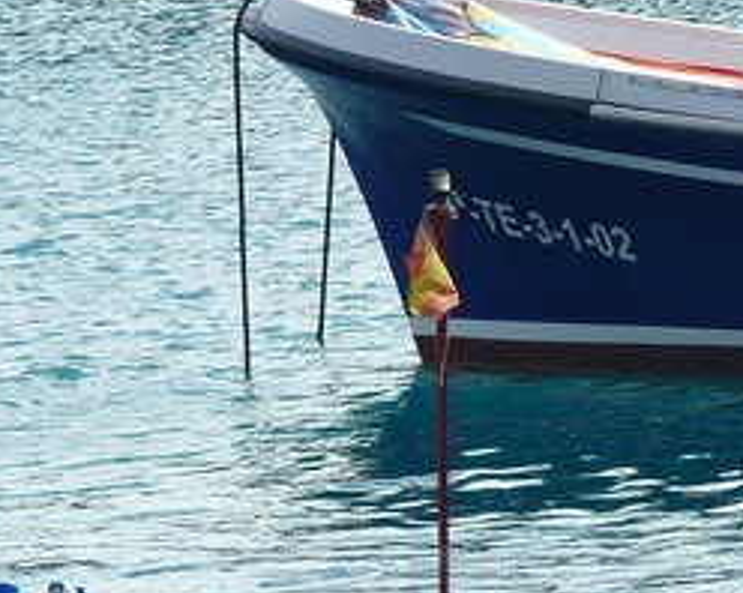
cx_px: 947
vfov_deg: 2.7
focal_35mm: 573
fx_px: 12590
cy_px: 413
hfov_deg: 3.4
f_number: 4.5
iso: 100
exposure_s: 1/250
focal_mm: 40.9
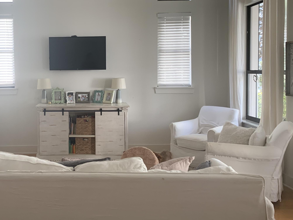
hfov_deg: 46.5
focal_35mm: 39
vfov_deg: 36.6
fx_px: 330
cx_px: 81
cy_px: 85
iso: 100
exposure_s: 1/100
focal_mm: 4.25
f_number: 1.8
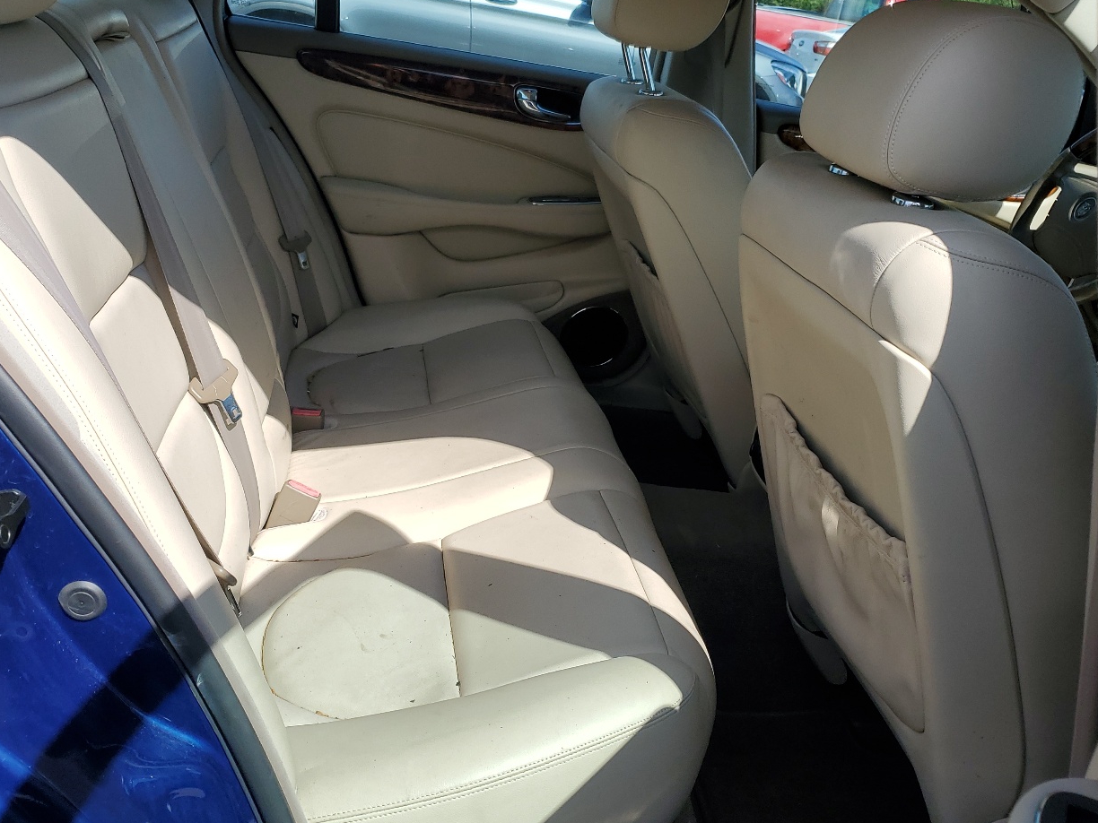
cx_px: 542
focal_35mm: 34
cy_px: 398
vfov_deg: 41.8
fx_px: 1078
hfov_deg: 54.0
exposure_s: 1/2500
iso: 50
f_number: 1.5
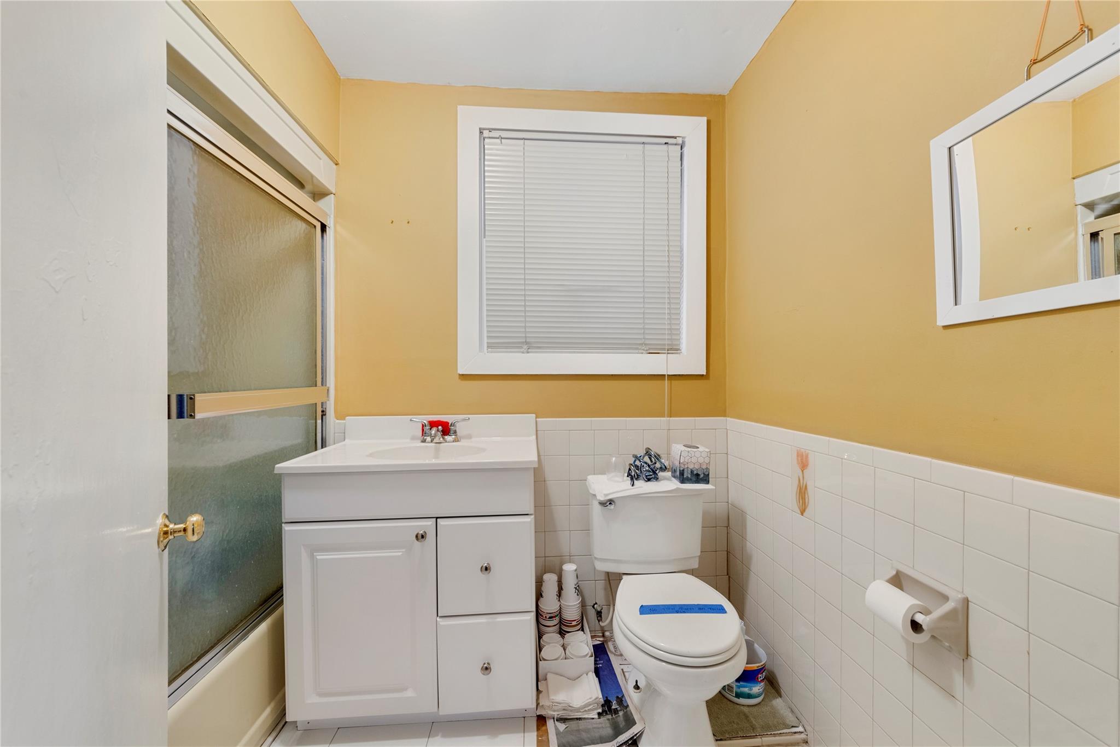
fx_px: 373
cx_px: 560
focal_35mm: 12
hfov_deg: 112.6
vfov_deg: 90.0
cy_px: 374
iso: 400
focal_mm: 8
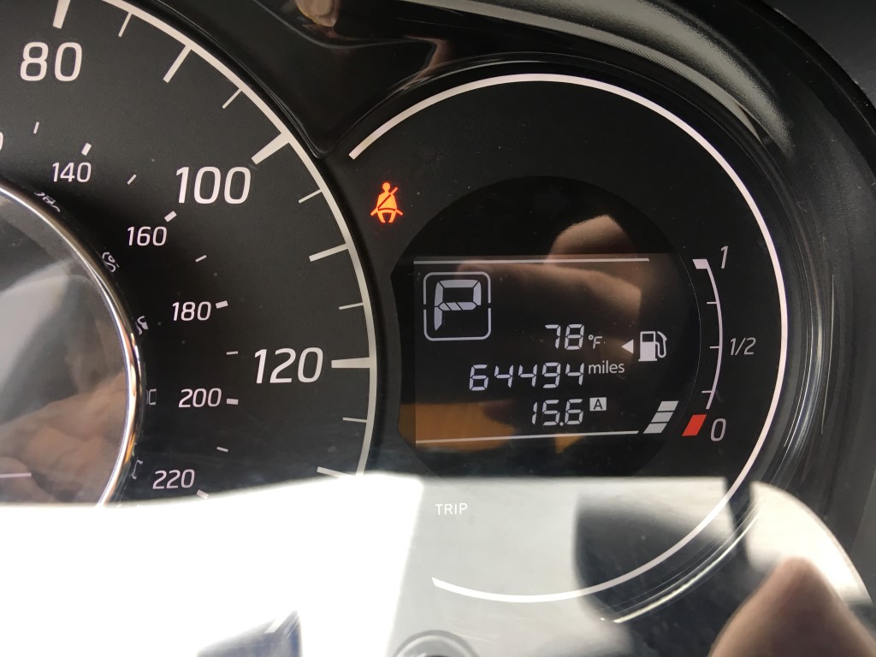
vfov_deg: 48.2
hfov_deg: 61.7
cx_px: 438
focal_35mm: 29
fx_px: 734
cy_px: 328
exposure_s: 1/30
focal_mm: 4.15
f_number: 2.2
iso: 50
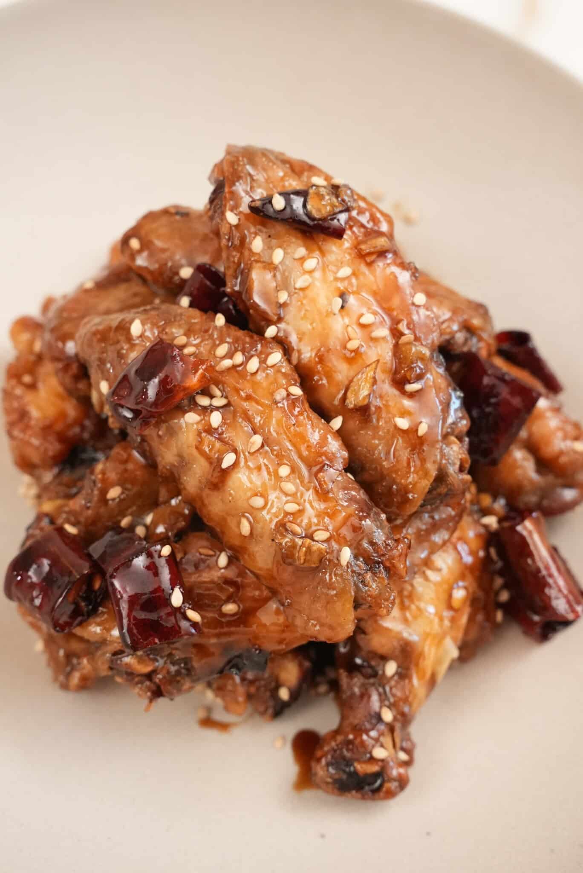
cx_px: 292
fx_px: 1426
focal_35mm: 59
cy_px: 436
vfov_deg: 34.0
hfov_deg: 23.1
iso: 8000
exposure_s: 1/200
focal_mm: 58.8
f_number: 9
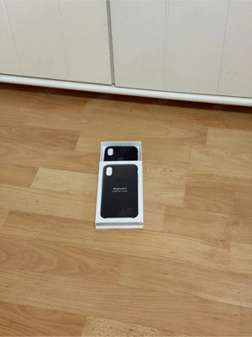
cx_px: 126
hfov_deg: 30.3
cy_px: 168
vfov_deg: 39.7
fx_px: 466
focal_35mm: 48
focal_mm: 6.76
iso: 400
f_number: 1.78
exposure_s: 1/40
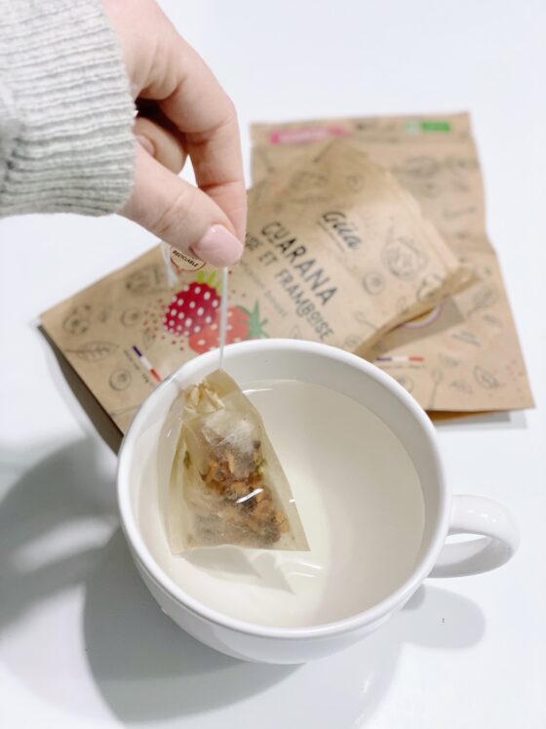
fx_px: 1094
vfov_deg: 36.8
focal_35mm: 52
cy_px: 364
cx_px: 273
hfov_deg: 28.0
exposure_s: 1/100
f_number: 2
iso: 160
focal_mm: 6
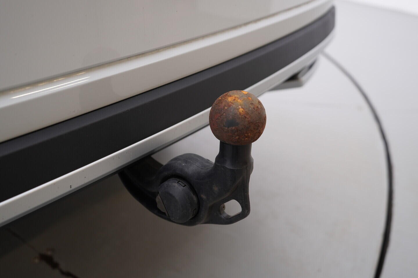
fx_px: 418
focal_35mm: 36
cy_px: 139
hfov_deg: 53.1
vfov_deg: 36.9
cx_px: 209
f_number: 3.2
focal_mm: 24
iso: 125
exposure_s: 1/50
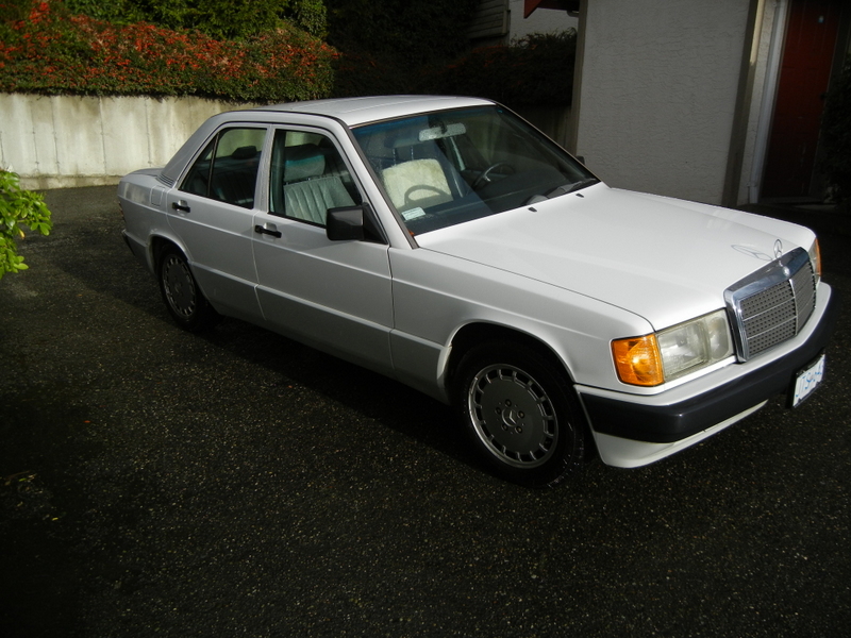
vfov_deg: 46.8
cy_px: 319
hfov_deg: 60.0
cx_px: 426
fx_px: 738
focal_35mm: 30
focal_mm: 5.4
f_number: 7
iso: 160
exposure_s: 1/443
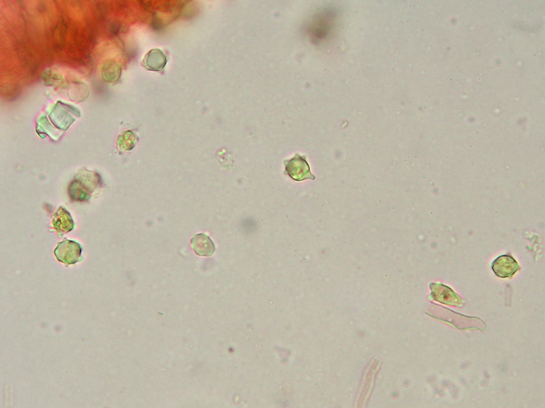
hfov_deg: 18.2
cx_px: 272
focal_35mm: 108
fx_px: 1700
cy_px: 204
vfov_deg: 13.7
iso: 50
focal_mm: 22.5
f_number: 5.1
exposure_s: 1/59.6
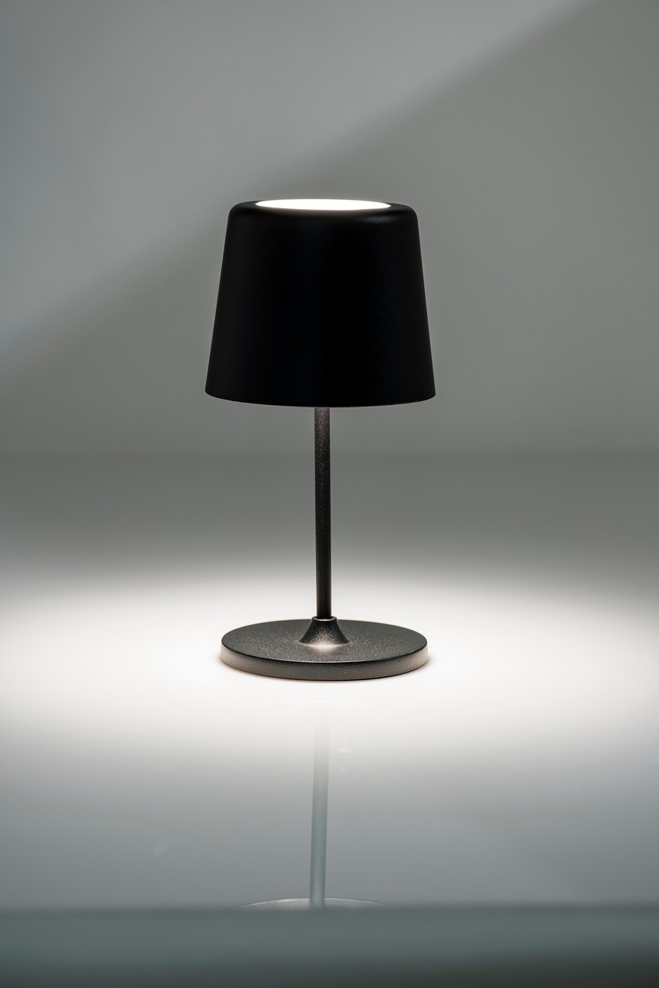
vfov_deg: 19.5
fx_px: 2882
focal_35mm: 105
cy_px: 494
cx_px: 330
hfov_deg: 13.0
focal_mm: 105
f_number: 4.5
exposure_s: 1/4
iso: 100
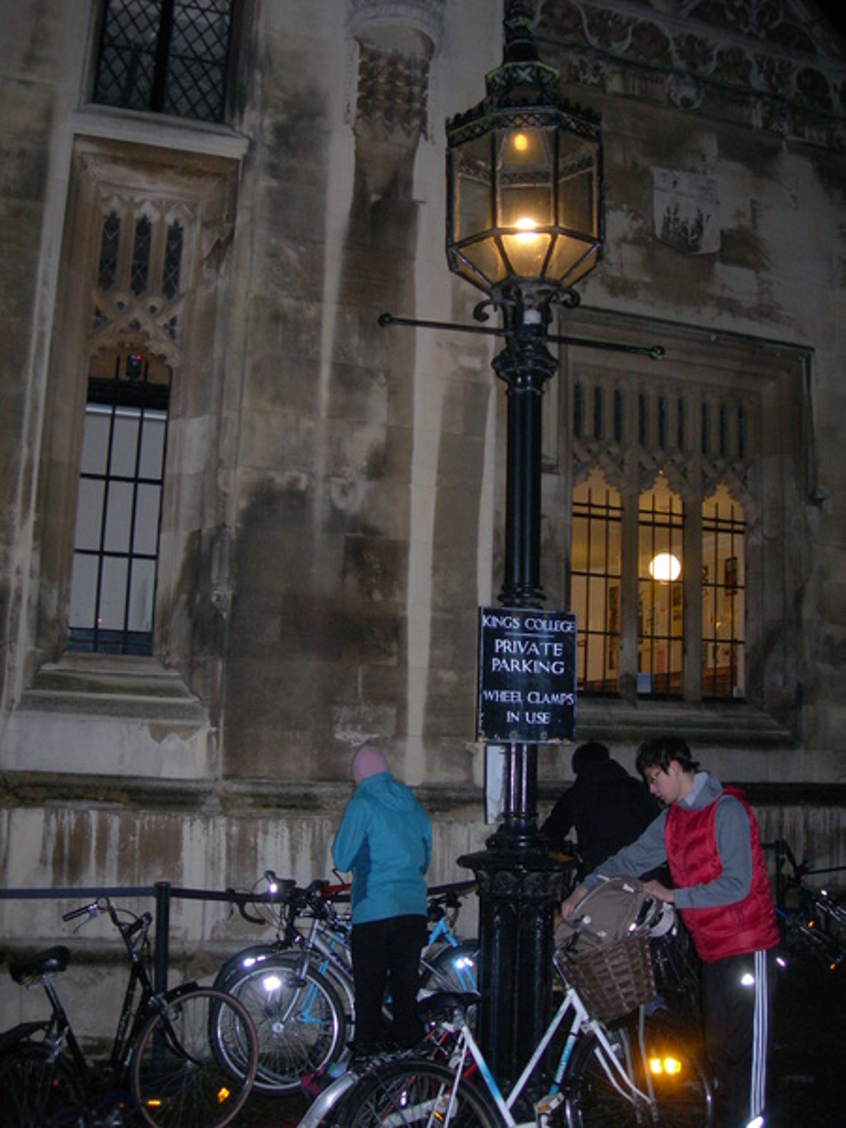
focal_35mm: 38
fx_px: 1238
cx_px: 423
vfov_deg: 49.0
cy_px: 564
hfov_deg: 37.7
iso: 200
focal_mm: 7.8
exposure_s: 1/60.1
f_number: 2.8
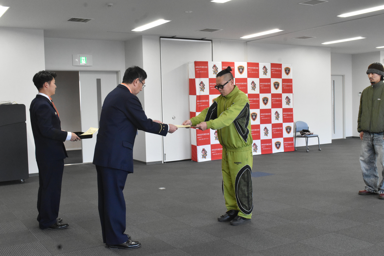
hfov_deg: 46.4
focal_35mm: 42
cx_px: 192
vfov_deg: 31.9
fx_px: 448
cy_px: 128
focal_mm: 28
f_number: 13
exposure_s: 1/50
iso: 3200
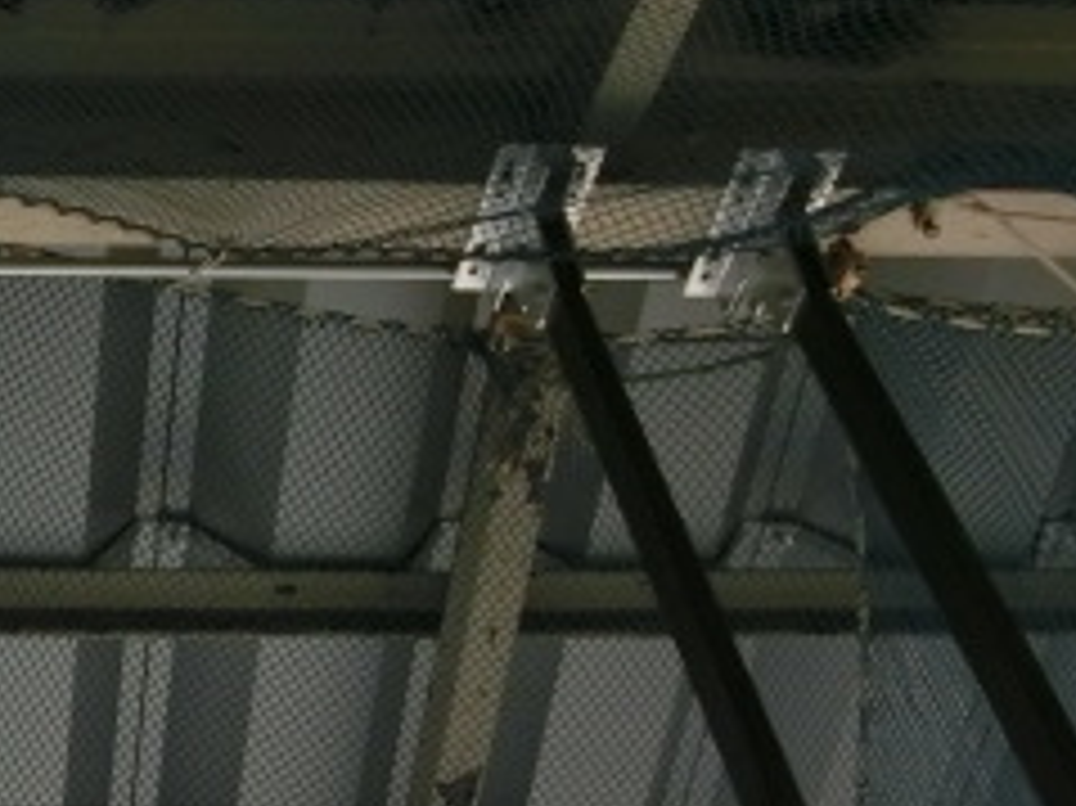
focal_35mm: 67
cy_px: 734
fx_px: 2082
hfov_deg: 25.7
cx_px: -243
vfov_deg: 21.4
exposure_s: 1/125
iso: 160
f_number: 3.5
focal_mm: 4.5
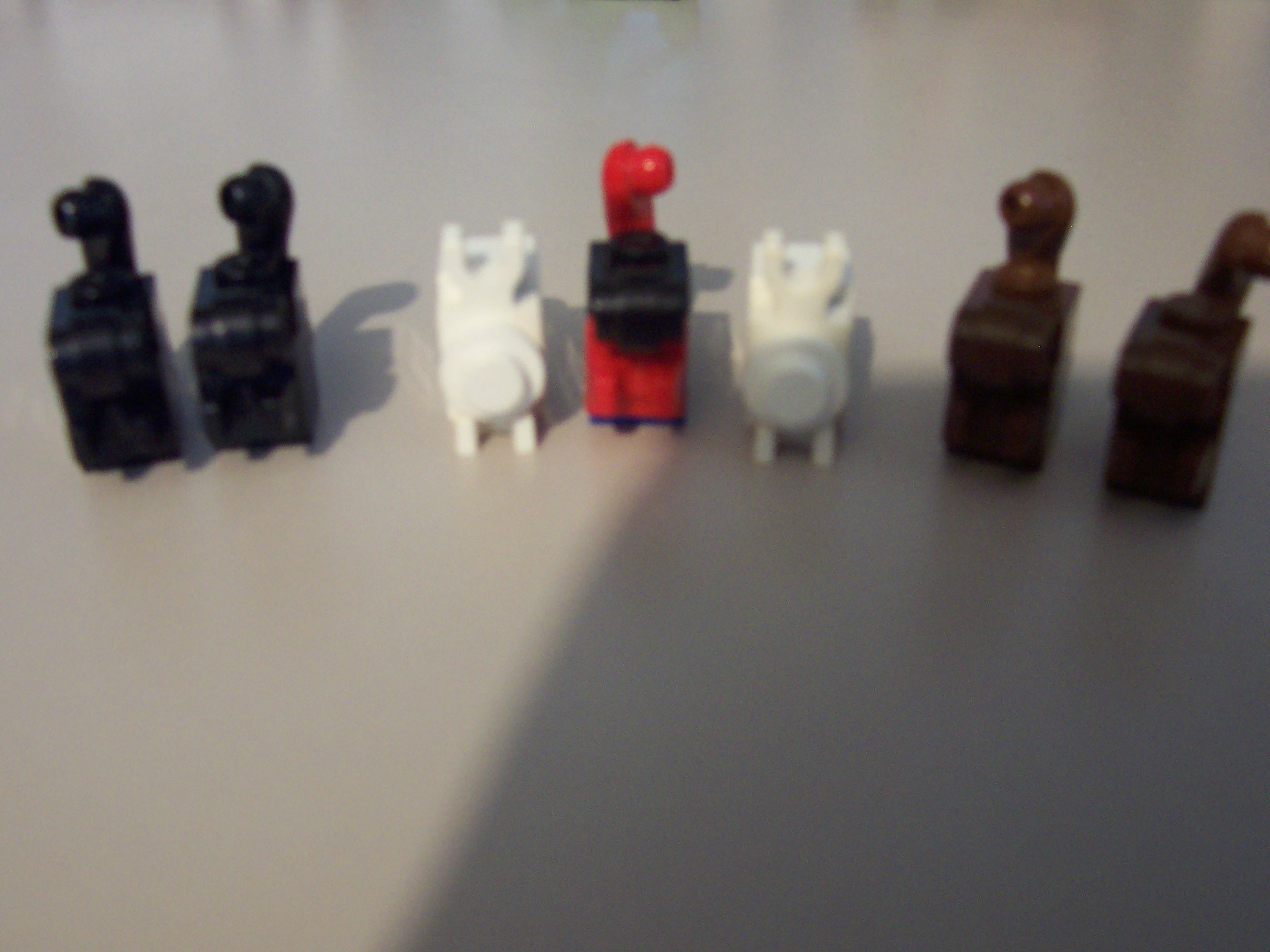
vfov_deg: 38.7
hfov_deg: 50.1
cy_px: 476
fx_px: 1357
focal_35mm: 37
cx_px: 635
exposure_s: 1/8
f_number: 2.8
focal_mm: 5.6
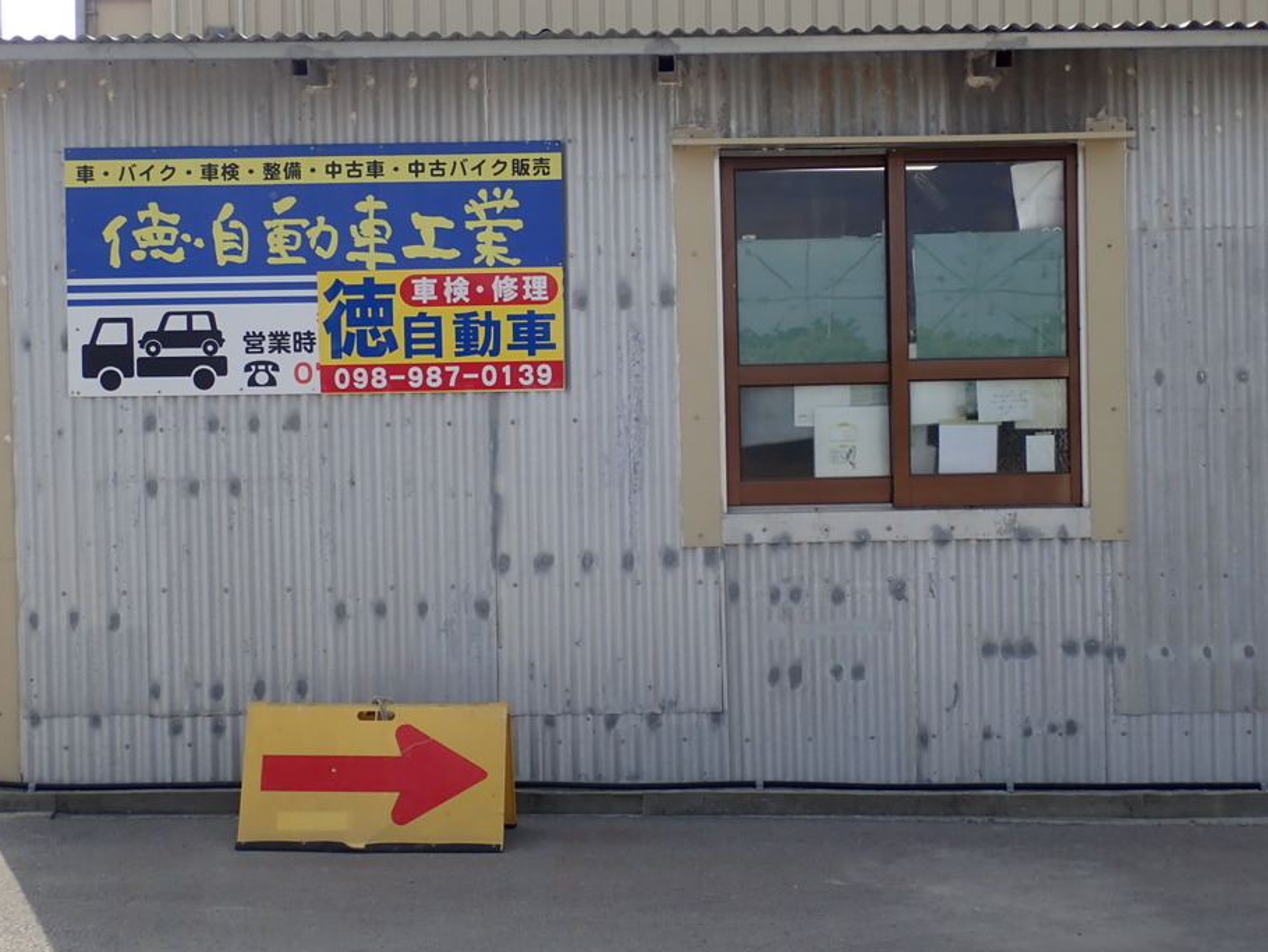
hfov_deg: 42.1
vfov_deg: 32.2
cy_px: 446
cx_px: 651
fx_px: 1649
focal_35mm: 45
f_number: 4
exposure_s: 1/500
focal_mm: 7.34
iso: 100
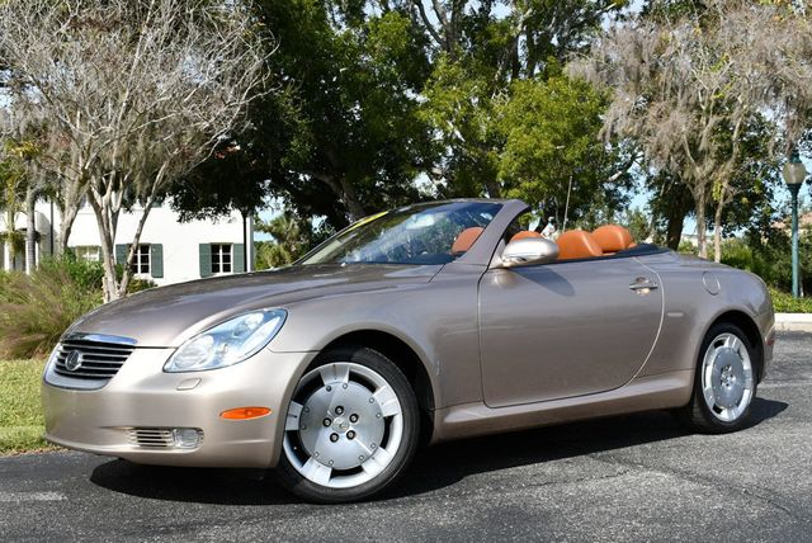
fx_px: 1084
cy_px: 272
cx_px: 406
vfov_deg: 28.1
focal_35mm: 48
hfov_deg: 41.1
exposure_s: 1/320
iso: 100
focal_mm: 24
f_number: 9
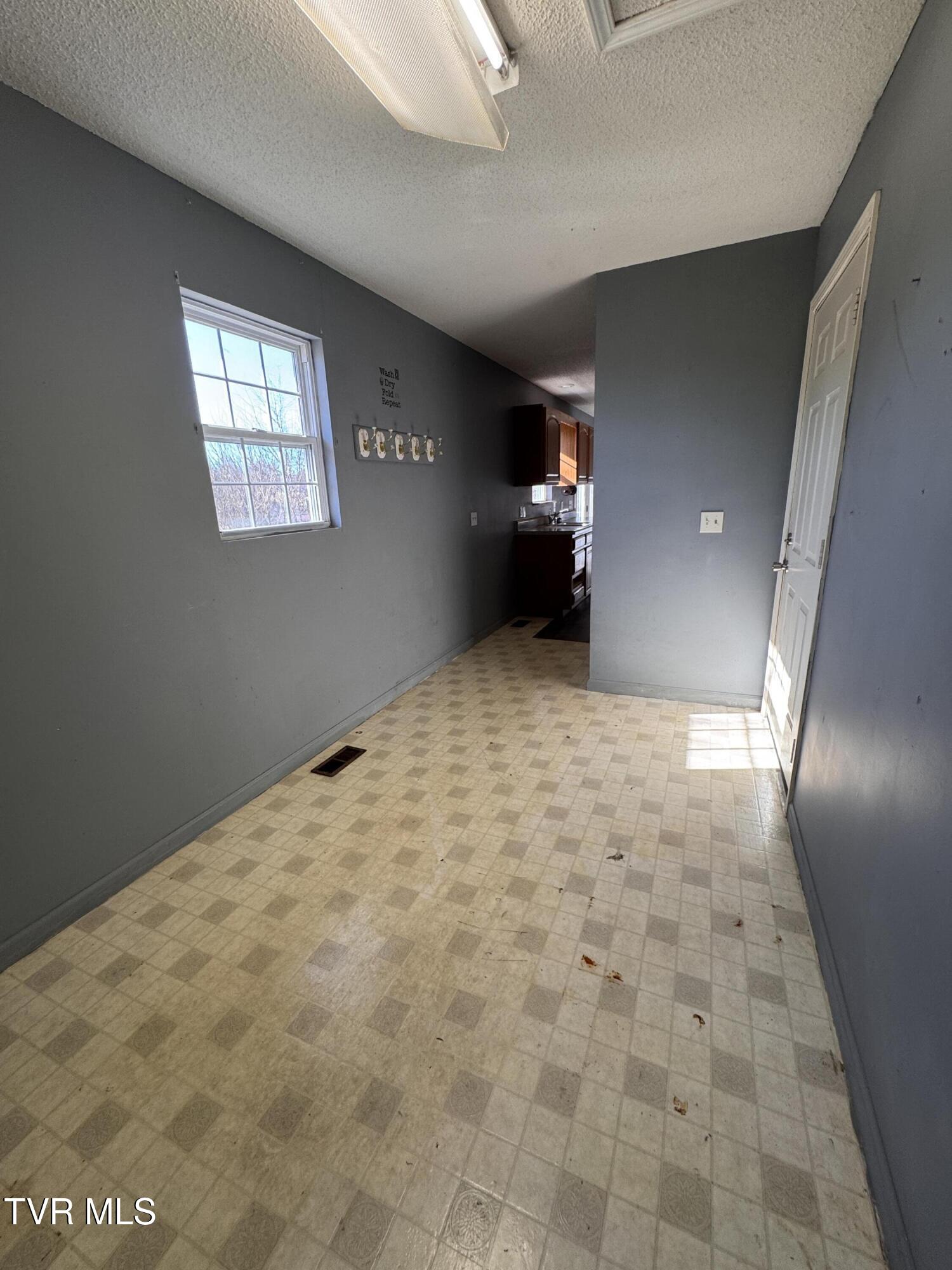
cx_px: 476
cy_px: 635
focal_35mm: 14
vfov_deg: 102.1
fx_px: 513
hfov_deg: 85.7
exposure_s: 1/120
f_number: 2.2
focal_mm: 2.22
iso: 125
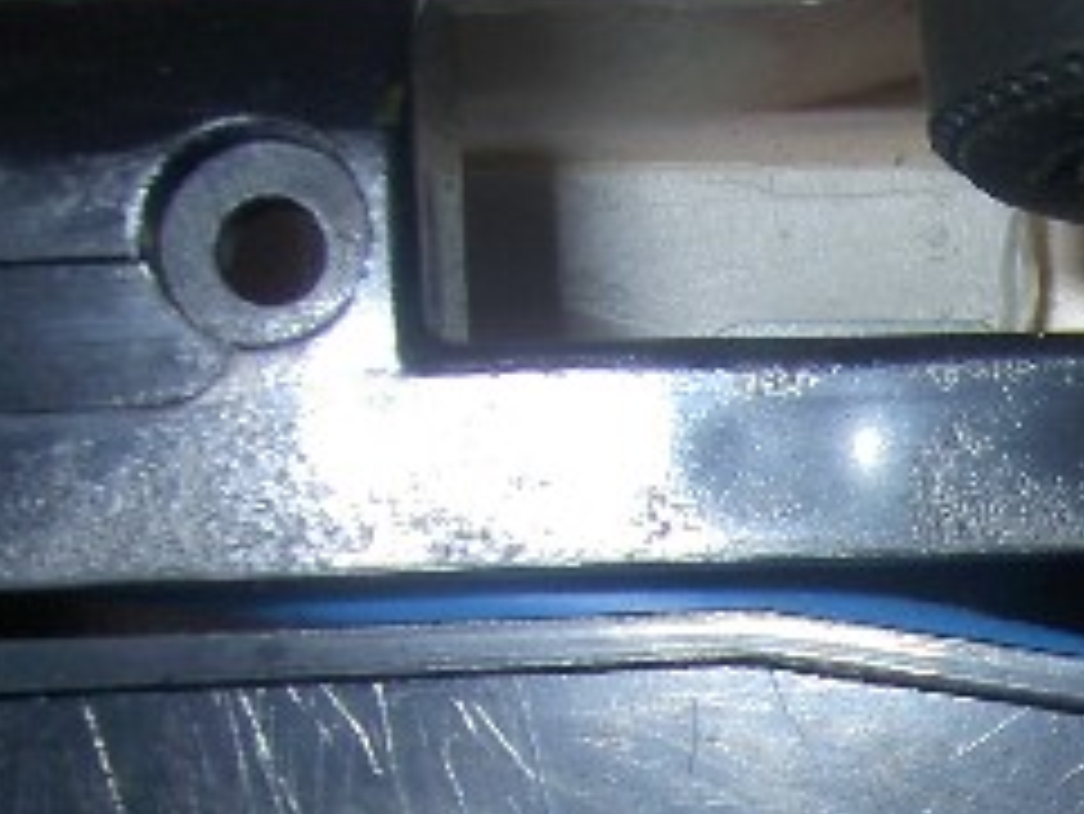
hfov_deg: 16.0
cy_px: 1165
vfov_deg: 12.6
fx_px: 3540
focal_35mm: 113
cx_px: 1624
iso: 50
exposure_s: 1/60
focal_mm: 5.6
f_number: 4.7
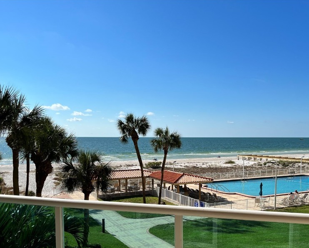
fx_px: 320
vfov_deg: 41.8
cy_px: 159
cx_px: 183
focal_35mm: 35
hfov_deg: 51.2
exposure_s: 1/6494
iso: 50
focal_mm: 5.1
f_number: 1.6
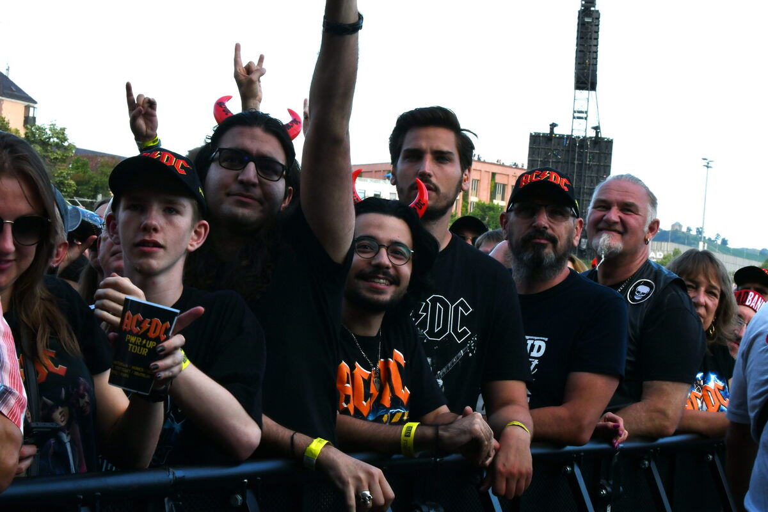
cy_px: 256
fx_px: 2240
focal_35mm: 105
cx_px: 384
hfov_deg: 19.5
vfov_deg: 13.0
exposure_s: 1/200
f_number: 22
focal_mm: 70
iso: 400
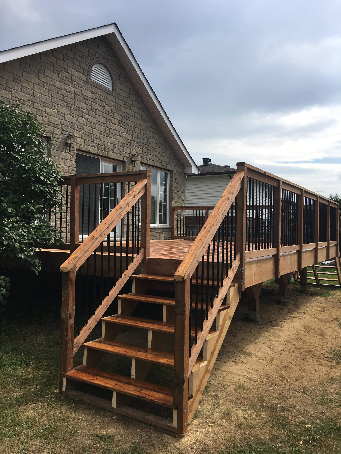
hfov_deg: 48.2
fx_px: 381
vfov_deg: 61.7
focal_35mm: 29
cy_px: 227
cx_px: 170
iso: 25
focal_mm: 4.15
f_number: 2.2
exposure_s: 1/1709
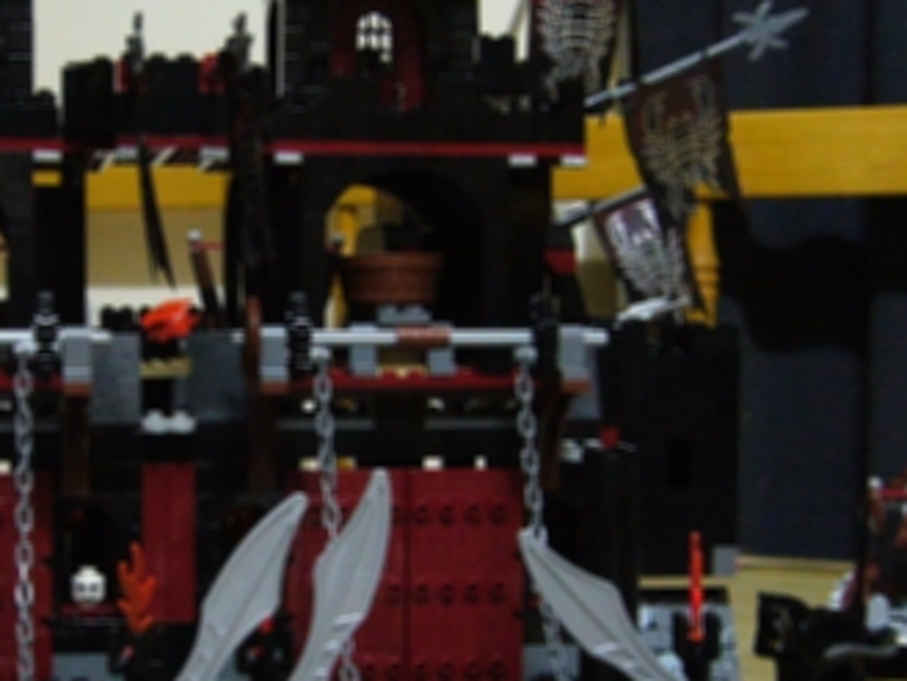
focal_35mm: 68
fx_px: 1782
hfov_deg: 28.1
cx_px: 210
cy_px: 375
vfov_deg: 21.6
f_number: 2.8
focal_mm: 5.8
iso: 400
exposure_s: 1/8
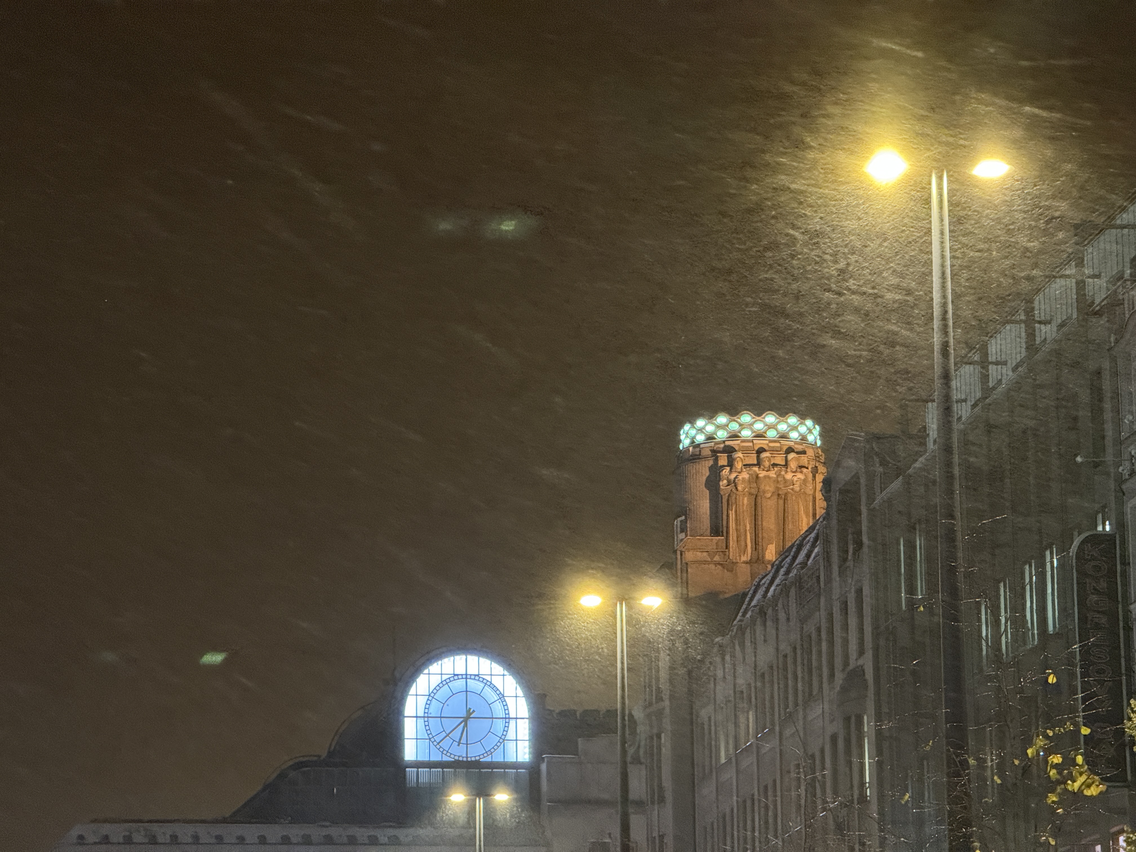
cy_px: 426
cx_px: 568
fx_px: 3938
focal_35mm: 120
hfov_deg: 16.4
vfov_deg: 12.3
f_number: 2.8
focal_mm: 15.66
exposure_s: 1/33
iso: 800
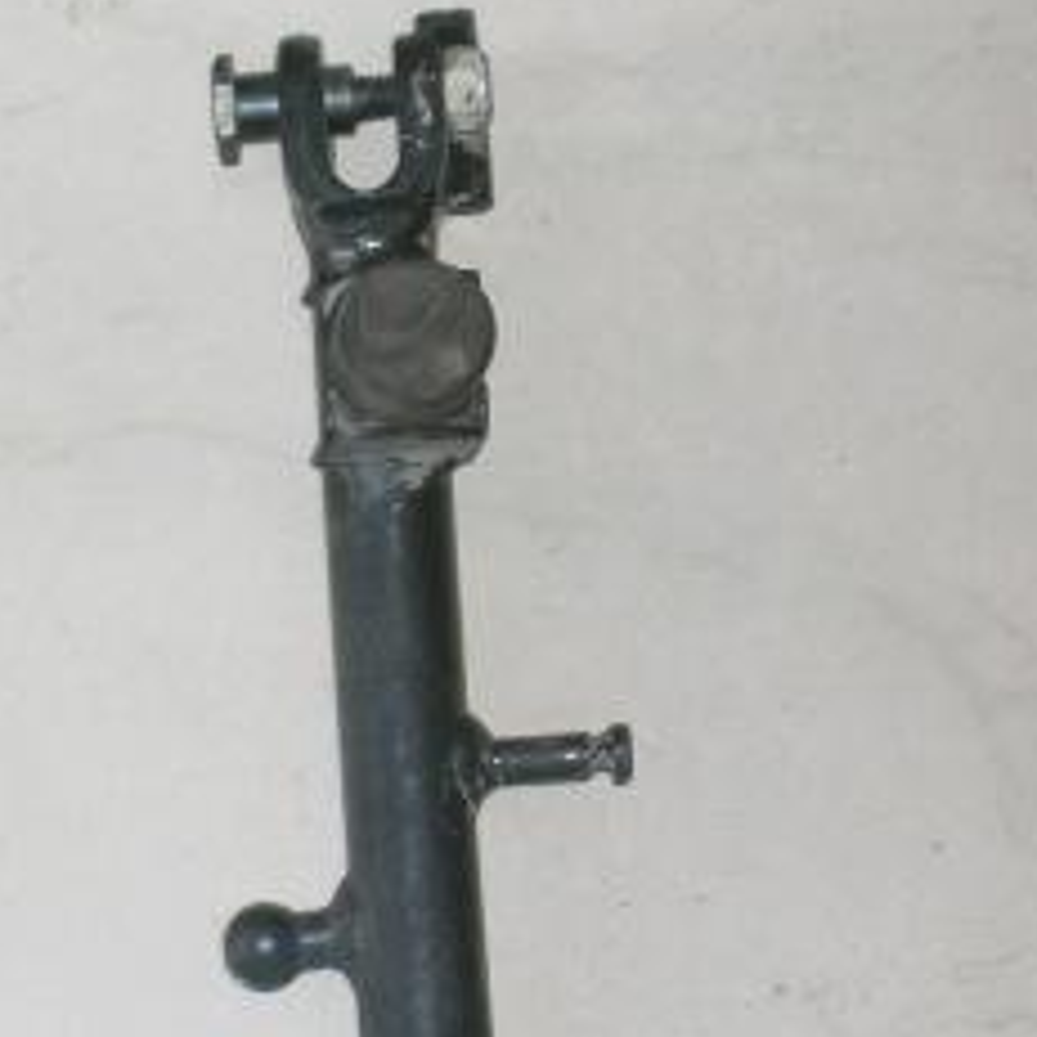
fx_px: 6101
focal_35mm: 180
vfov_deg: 9.7
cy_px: 725
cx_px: 207
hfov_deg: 9.7
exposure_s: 1/60.1
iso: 50
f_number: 4.9
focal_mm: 17.4
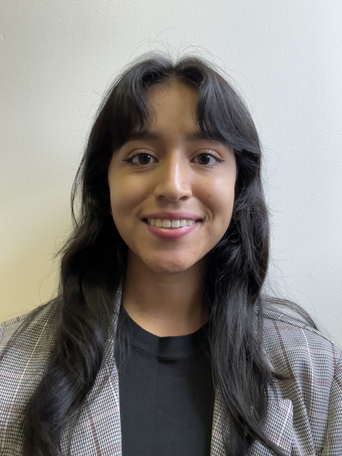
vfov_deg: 60.0
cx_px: 171
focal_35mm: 30
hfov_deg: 46.8
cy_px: 228
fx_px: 395
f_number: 1.9
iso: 400
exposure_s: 1/40
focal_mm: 2.69
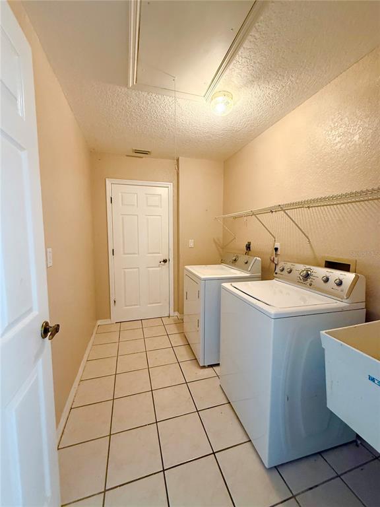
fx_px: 205
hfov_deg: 85.7
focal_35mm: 14
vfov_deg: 102.1
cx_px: 190
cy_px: 254
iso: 320
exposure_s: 1/60
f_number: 2.2
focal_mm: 2.22
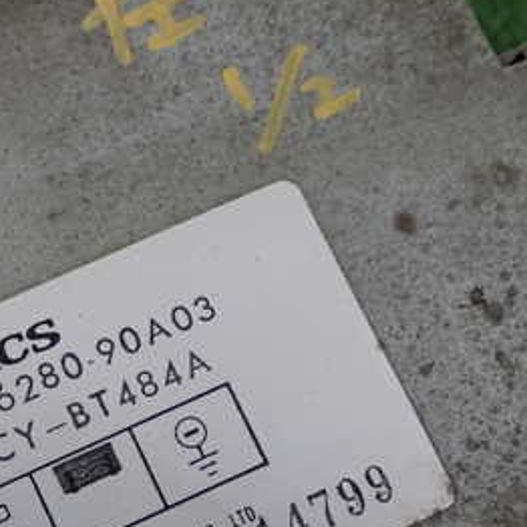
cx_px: 70
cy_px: 441
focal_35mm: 77
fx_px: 1326
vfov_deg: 22.1
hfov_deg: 22.0
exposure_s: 1/40
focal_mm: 6.86
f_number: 2.7
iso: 400
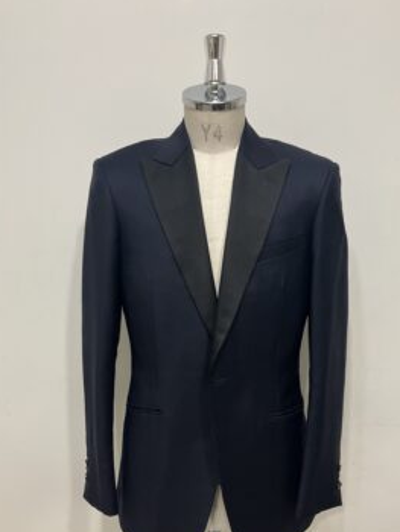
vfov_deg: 56.7
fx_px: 492
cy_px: 295
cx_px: 217
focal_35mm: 32
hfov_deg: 44.2
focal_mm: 3.99
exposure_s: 1/50
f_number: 1.8
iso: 200
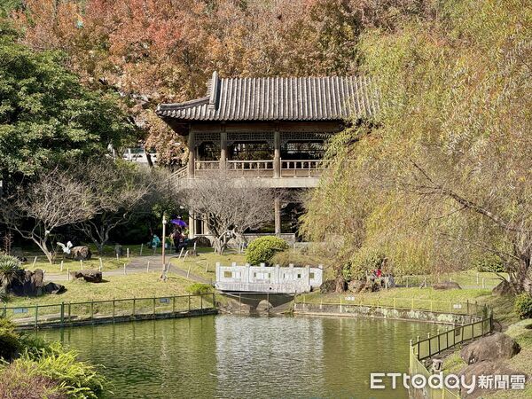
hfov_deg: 25.3
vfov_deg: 19.1
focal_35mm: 77
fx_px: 1183
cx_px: 266
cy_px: 200
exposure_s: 1/337
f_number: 2.8
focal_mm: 9
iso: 25
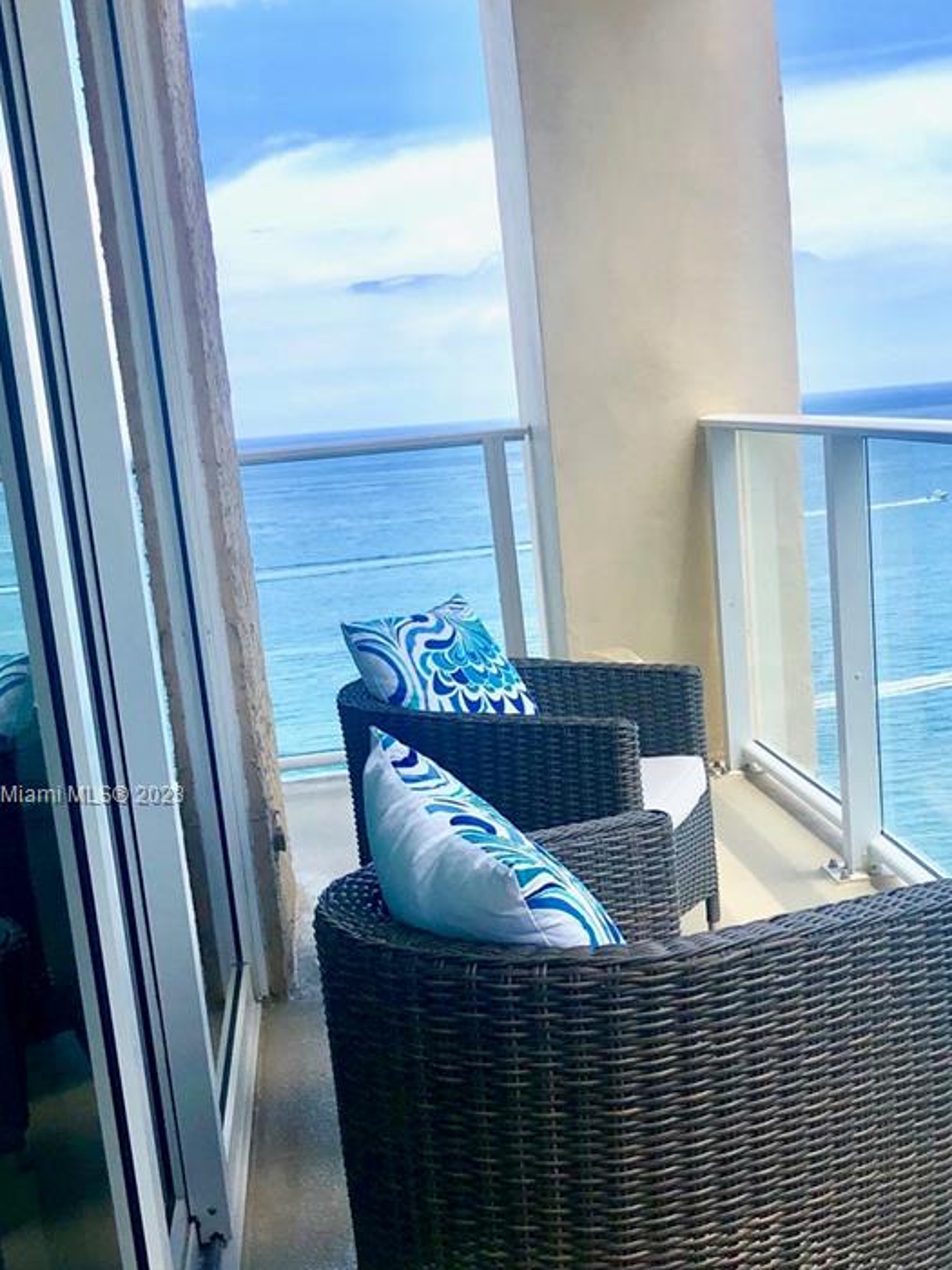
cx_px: 669
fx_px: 1760
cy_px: 796
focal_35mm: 48
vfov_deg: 39.4
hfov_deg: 29.9
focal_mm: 4
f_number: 1.8
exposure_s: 1/1230
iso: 20
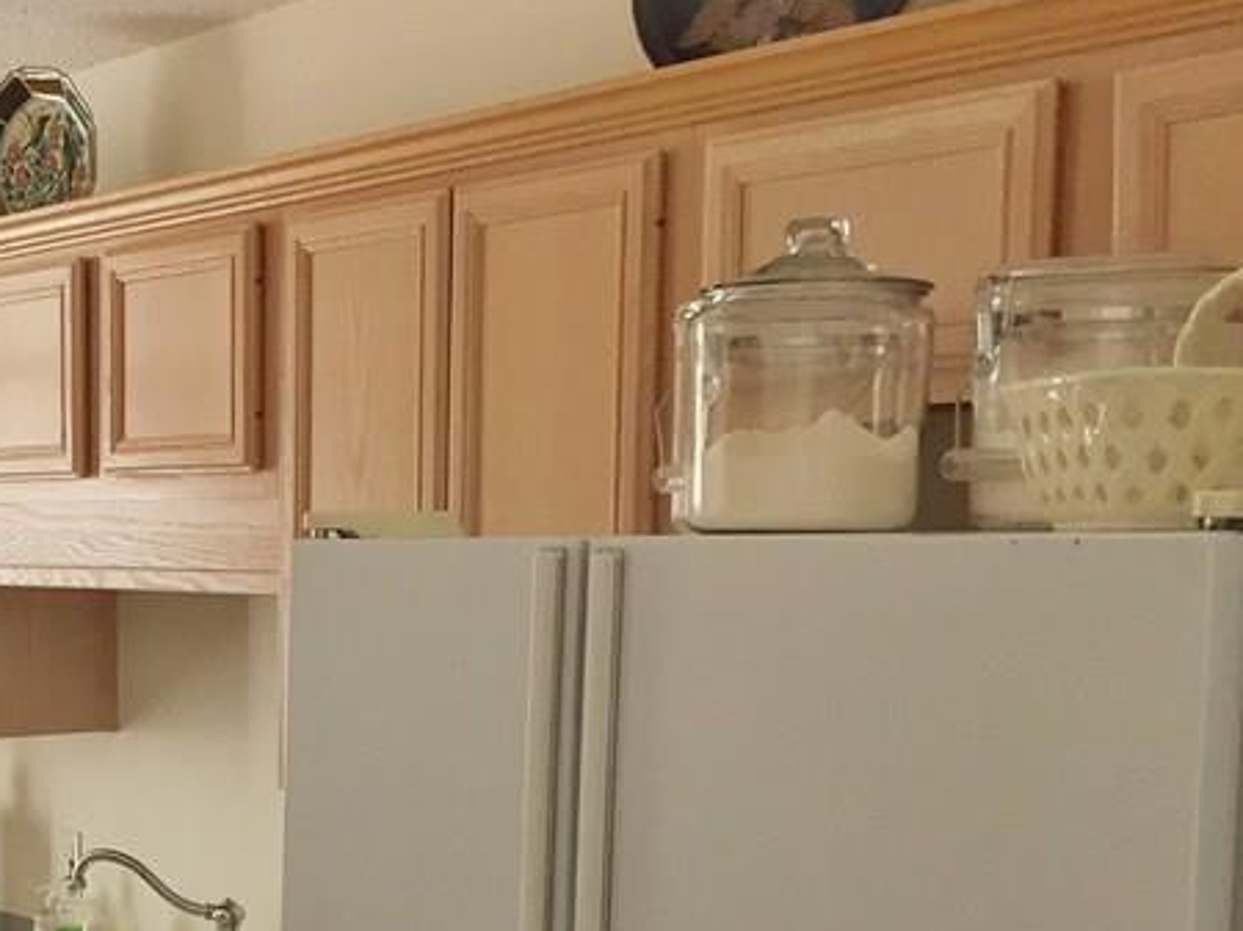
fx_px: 2369
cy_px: 786
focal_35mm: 66
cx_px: -149
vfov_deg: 21.9
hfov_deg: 26.8
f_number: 2.2
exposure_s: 1/30
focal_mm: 4.15
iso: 32
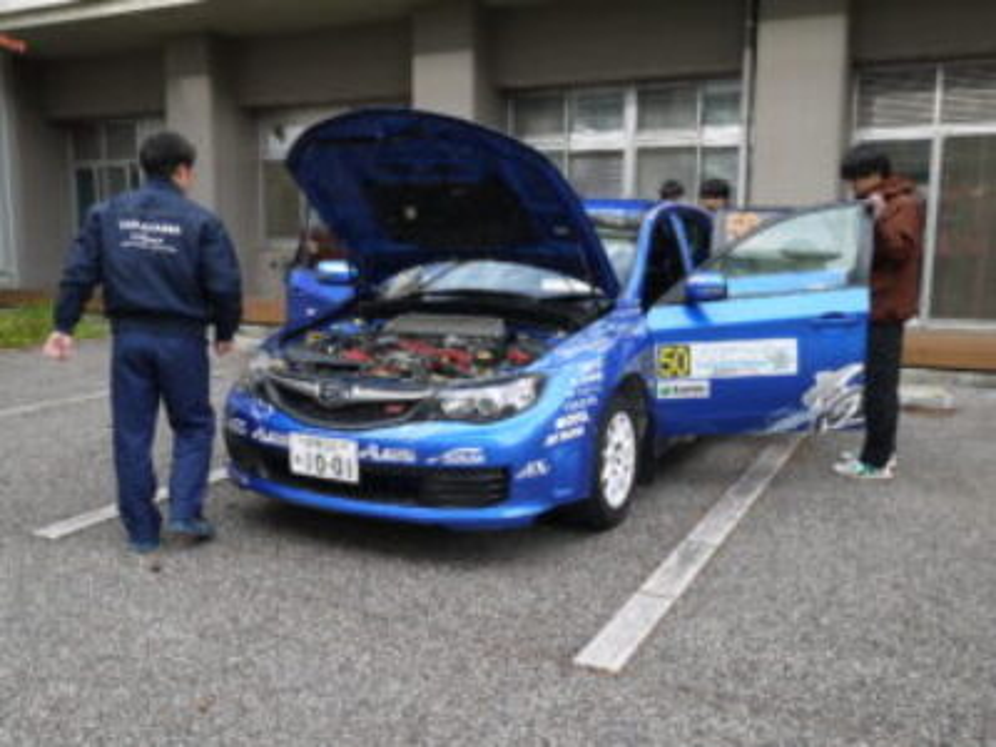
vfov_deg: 44.2
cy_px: 374
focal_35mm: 32
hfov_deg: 56.8
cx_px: 498
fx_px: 921
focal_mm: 16
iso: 160
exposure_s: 1/125
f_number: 5
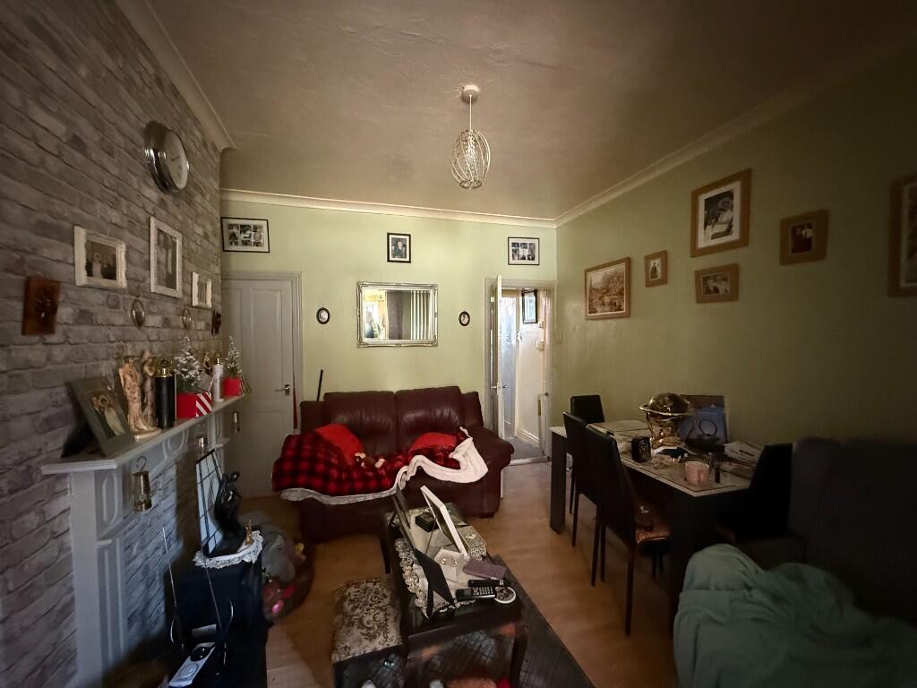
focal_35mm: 14
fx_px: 371
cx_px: 458
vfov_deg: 85.7
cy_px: 344
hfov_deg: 102.1
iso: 1000
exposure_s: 1/60
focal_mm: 2.22
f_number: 2.2
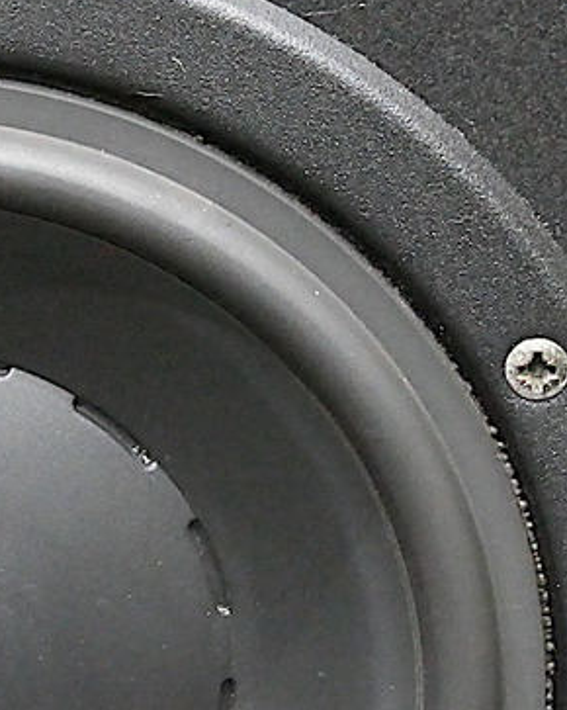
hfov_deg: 5.6
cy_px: 665
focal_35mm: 274
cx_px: -88
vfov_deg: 7.0
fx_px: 5752
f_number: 6.3
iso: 1600
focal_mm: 19
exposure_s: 1/5
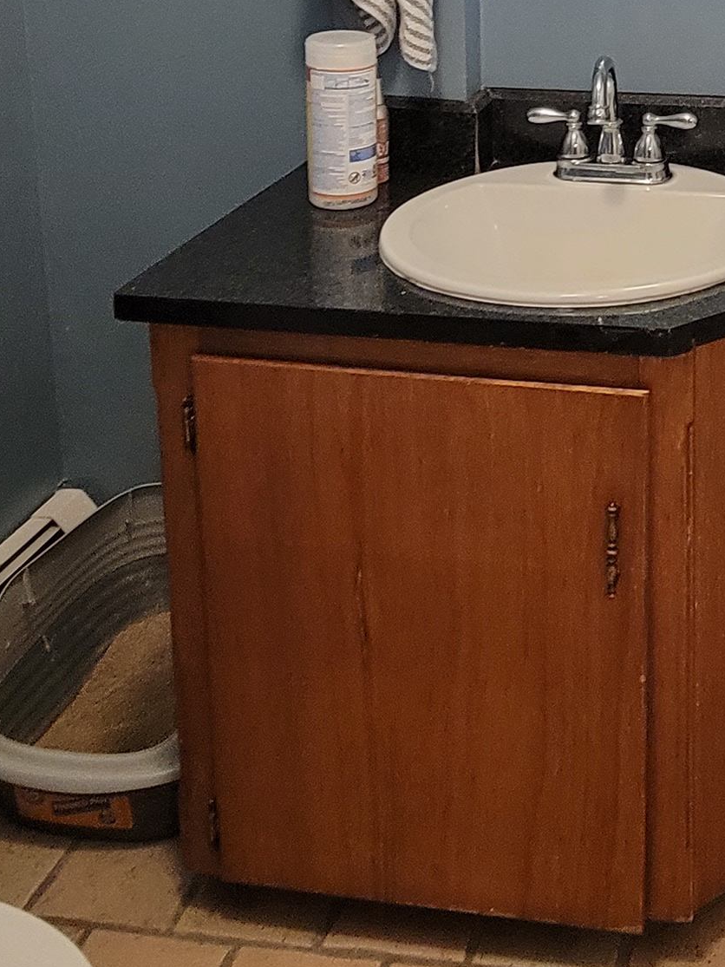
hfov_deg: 28.5
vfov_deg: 36.5
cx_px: 764
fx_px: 1313
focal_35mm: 47
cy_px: 5
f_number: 2.2
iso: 400
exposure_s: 1/30
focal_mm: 2.2
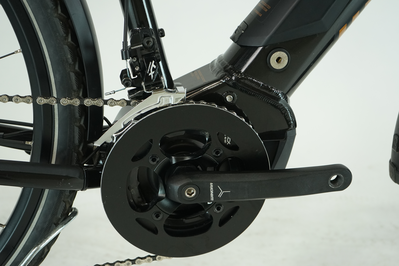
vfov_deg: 21.2
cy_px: 133
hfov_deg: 31.4
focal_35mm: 64
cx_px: 200
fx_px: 709
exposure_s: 1/200
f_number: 6.3
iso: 1600
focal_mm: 64
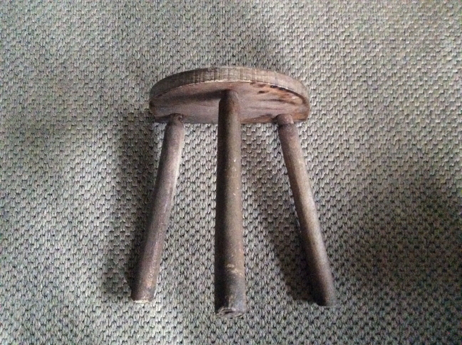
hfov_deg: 56.9
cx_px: 231
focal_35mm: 32
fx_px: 426
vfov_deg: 44.1
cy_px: 172
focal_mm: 3.3
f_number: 2.4
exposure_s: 1/15
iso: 800
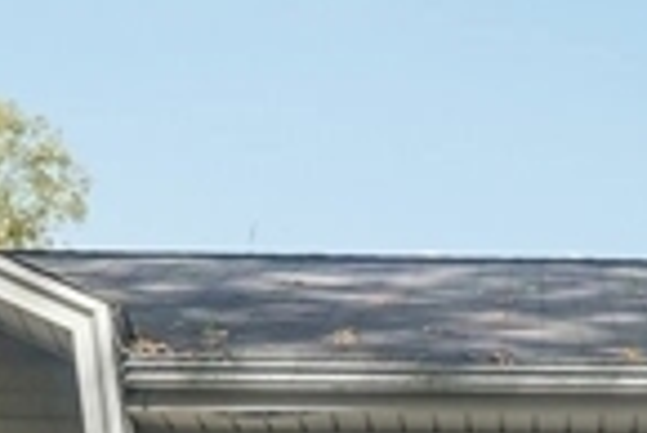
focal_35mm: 134
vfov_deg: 9.6
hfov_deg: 14.9
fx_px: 2411
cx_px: 692
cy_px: 828
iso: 320
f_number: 5
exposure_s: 1/600
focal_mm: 12.6
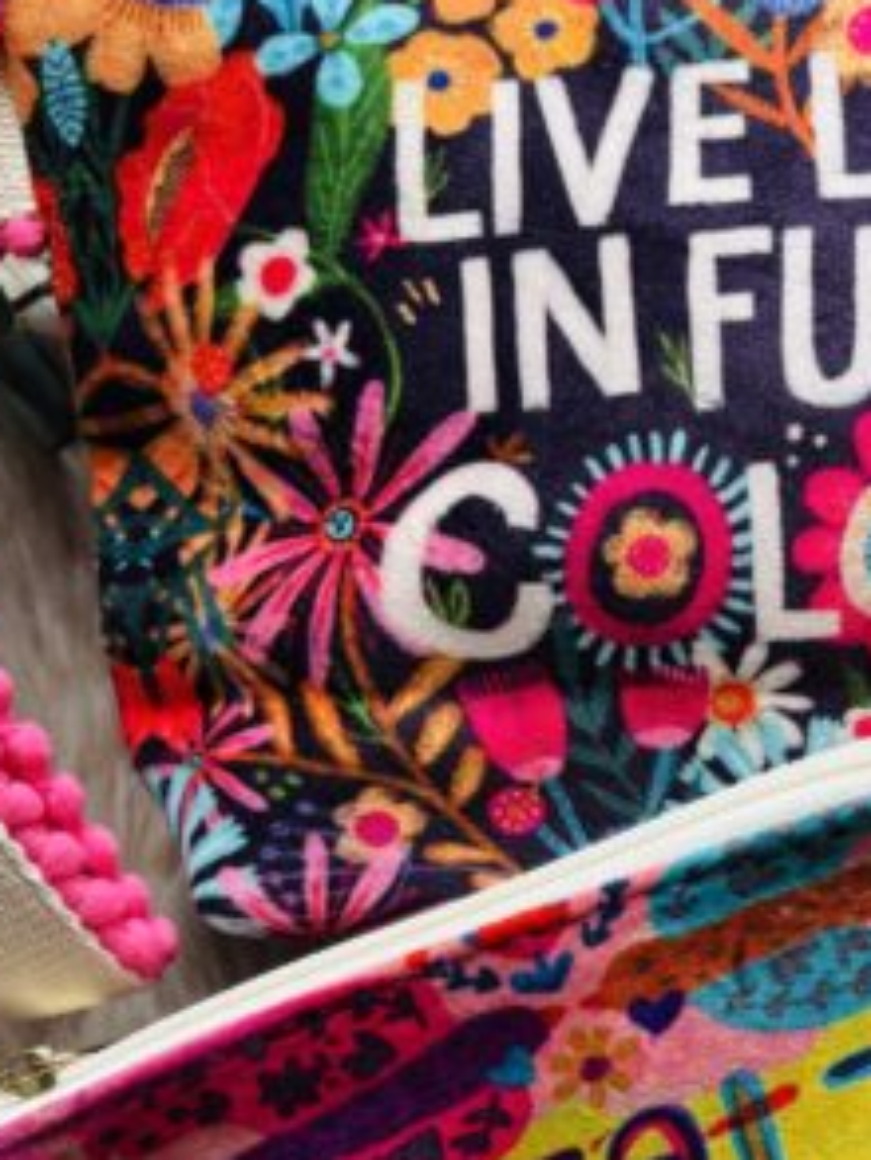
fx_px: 2045
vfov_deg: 31.3
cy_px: 822
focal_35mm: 61
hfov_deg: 23.5
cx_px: 770
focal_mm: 5.96
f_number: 1.6
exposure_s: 1/60
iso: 160
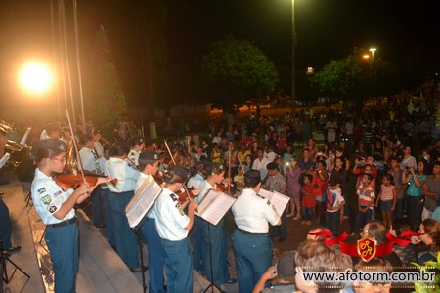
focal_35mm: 30
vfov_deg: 43.6
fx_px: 367
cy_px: 146
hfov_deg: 61.9
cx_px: 220
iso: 1100
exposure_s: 1/60
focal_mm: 20
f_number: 3.5
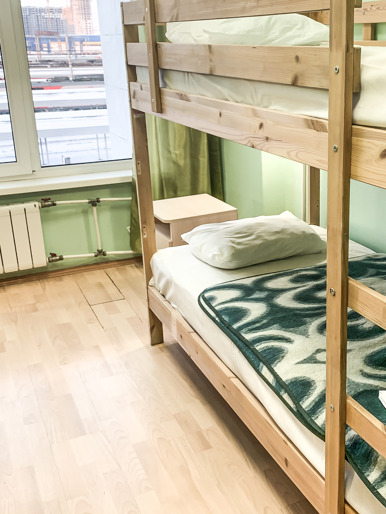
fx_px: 595
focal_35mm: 40
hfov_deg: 35.0
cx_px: 301
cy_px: 228
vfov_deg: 46.7
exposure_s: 1/100
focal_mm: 4.25
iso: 80
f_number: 1.8
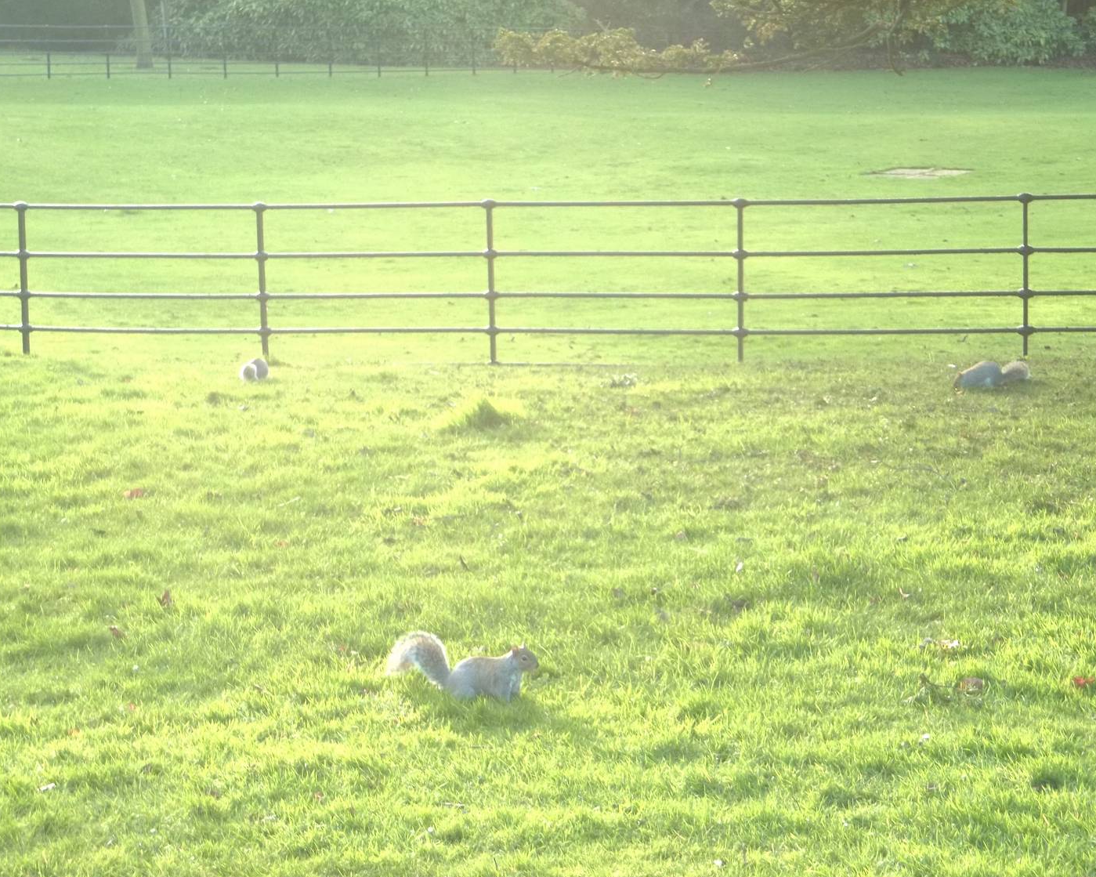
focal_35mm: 96
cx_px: 581
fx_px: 3114
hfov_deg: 20.0
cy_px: 419
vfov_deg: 16.0
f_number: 4.5
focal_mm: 15.4
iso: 160
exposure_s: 1/50
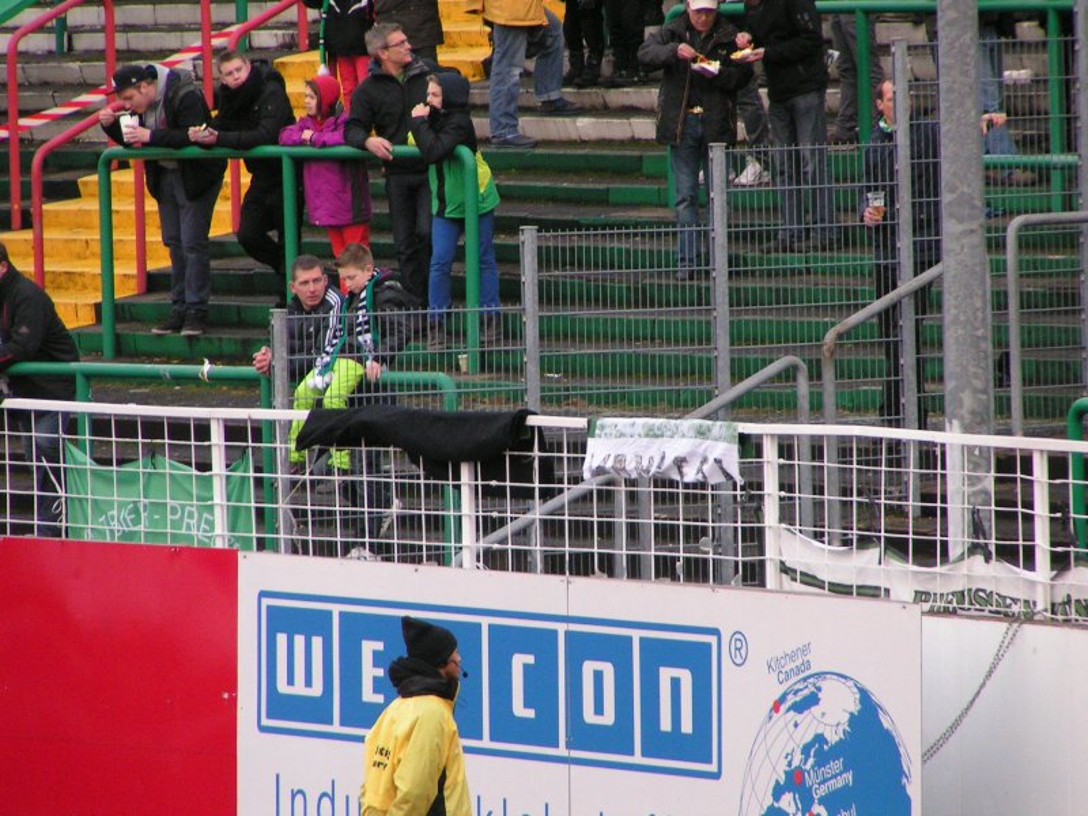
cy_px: 408
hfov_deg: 5.2
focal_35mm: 380
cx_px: 544
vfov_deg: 3.9
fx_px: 11944
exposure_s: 1/200
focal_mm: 58
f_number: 3.5
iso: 200
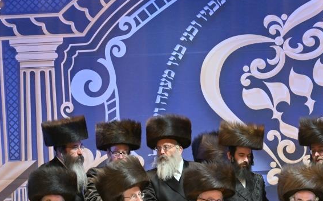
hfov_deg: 6.5
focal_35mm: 321
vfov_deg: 4.1
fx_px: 2824
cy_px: 179
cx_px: 285
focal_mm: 116
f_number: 2.8
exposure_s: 1/160
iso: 500
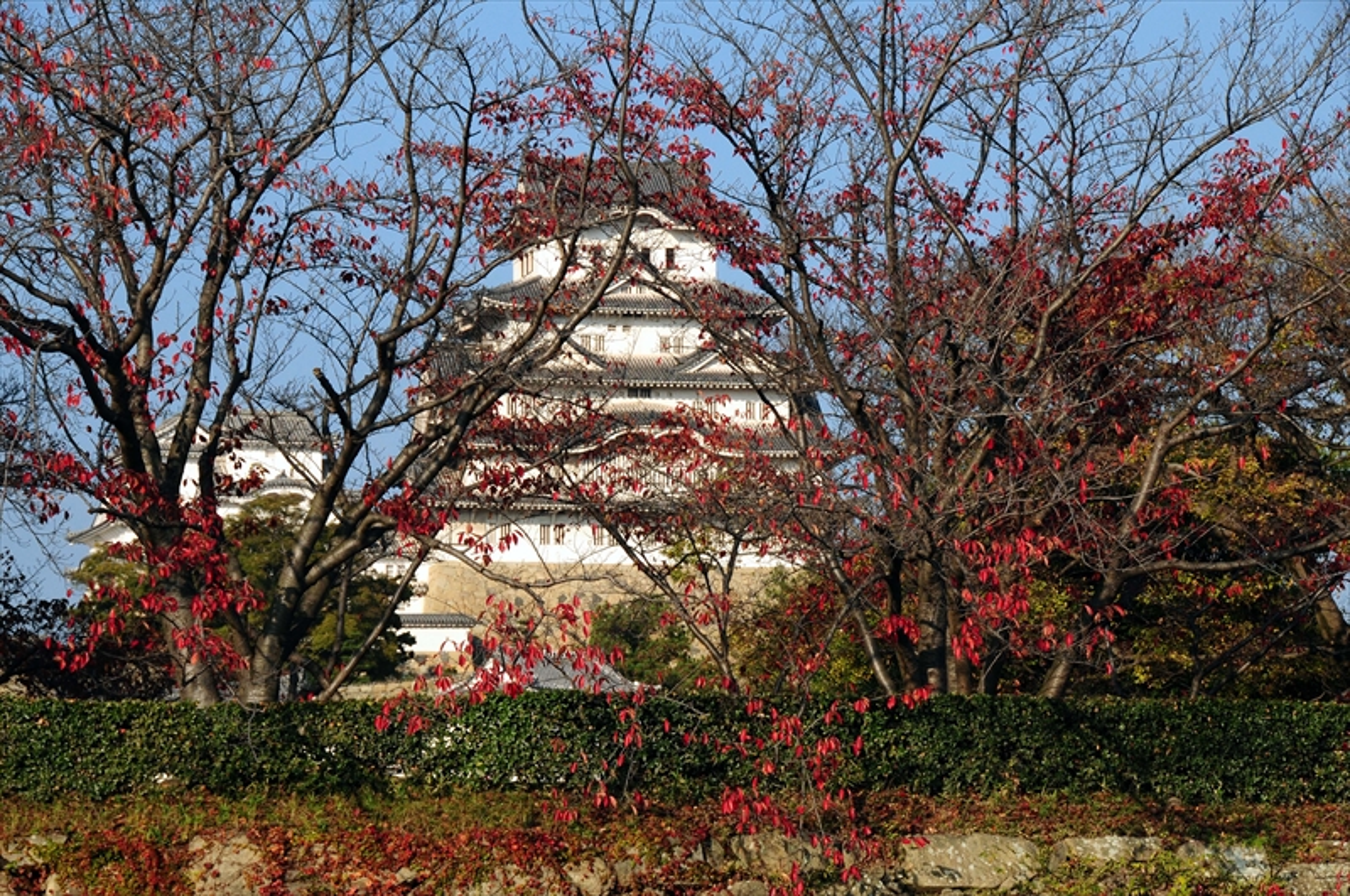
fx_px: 15166
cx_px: 675
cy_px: 448
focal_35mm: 405
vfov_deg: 3.4
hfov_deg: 5.1
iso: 400
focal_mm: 270
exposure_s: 1/400
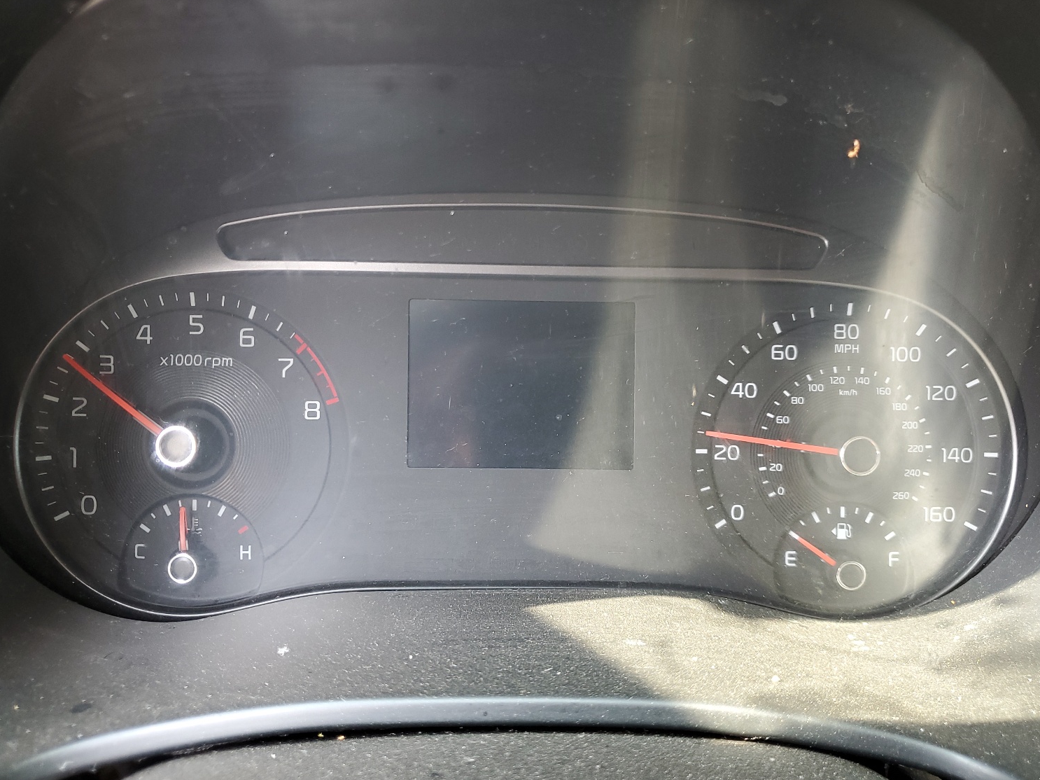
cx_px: 535
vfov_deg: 49.7
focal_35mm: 28
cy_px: 412
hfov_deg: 63.4
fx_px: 841
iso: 61
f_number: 1.5
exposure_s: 1/60.2
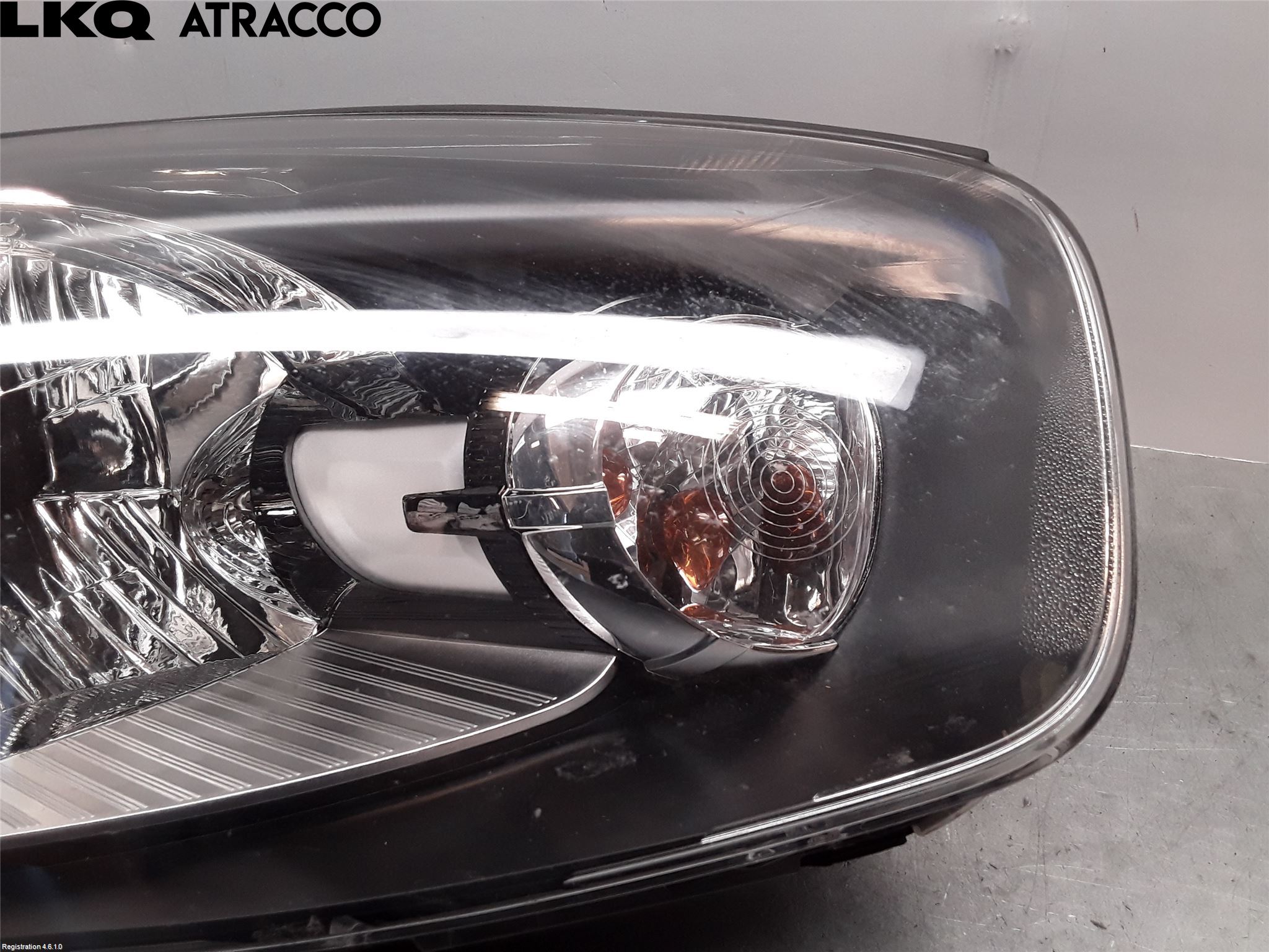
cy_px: 476
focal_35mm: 28
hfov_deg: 63.4
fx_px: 1026
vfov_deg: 49.7
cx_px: 634
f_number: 1.9
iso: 100
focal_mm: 2.91
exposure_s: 1/134
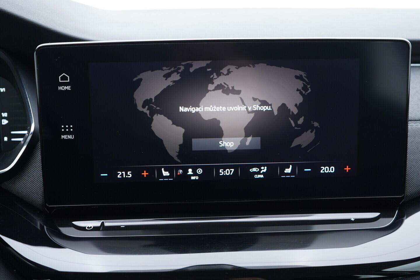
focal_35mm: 36
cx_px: 210
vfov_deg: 36.9
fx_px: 420
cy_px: 140
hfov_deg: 53.1
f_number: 2.8
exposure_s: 1/40
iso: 320
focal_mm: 24
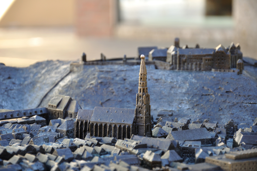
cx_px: 128
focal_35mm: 158
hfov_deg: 13.1
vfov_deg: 8.7
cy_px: 86
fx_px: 1123
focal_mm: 105
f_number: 5.6
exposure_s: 1/80
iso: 400
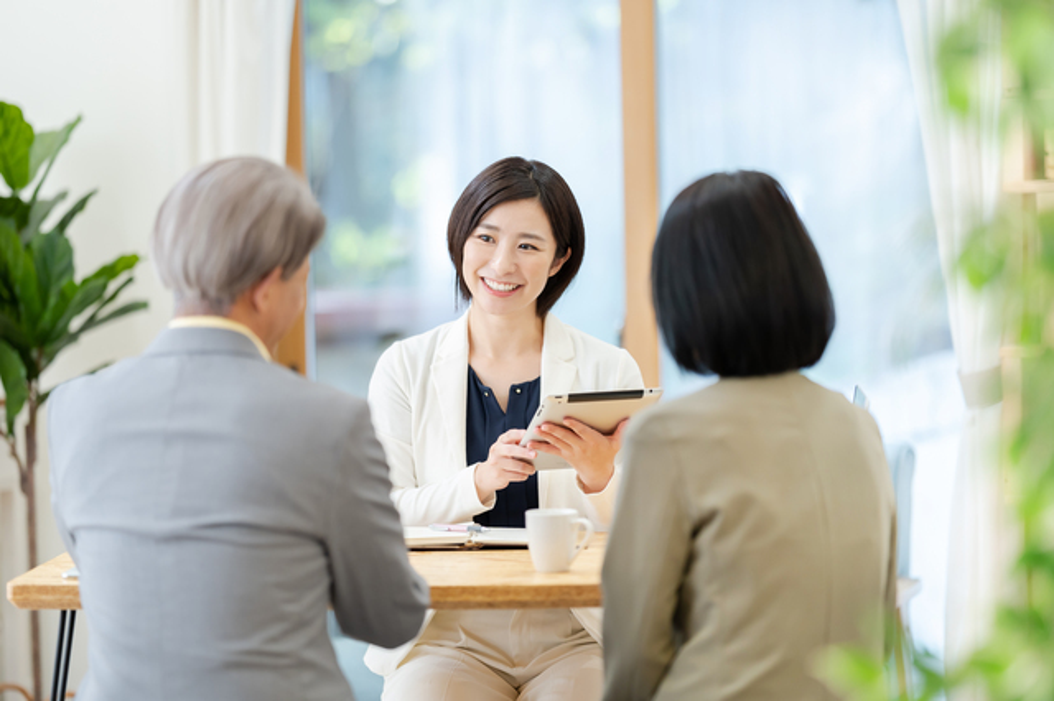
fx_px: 3950
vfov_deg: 10.1
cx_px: 527
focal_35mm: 135
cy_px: 350
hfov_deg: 15.2
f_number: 1.8
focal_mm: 135
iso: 500
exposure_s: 1/200
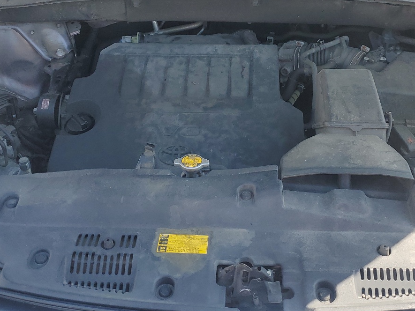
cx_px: 250
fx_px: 564
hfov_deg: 40.2
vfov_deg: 30.5
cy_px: 85
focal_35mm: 47
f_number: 1.5
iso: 50
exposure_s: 1/667
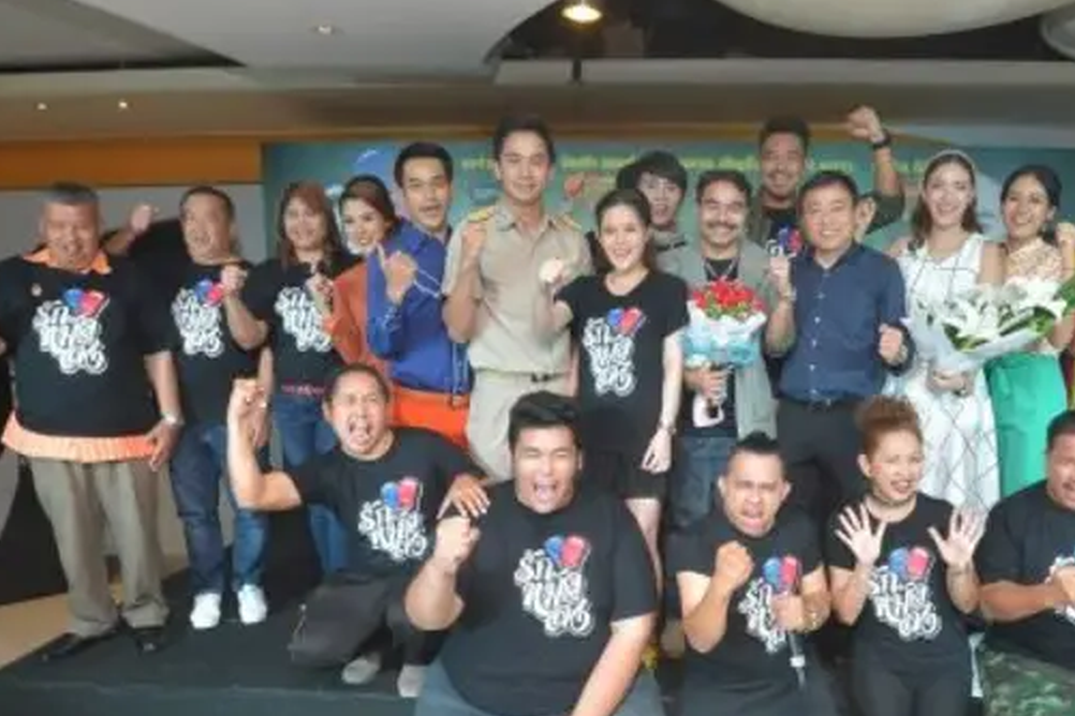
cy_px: 454
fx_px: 836
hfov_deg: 65.0
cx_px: 637
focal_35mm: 28
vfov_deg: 45.9
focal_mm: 18
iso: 500
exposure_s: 1/200
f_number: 4.5
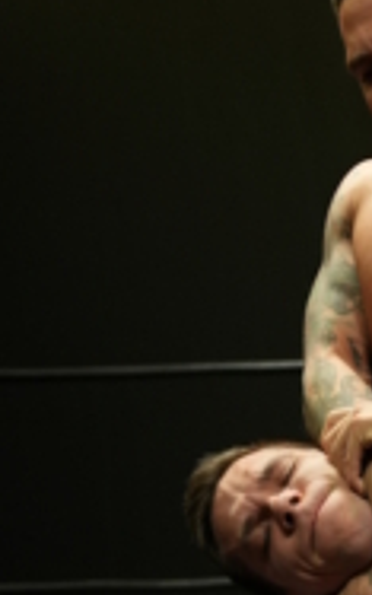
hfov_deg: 10.5
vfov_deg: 16.6
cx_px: 521
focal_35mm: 122
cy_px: 646
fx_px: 1972
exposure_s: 1/125
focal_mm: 44.6
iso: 3200
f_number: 2.8
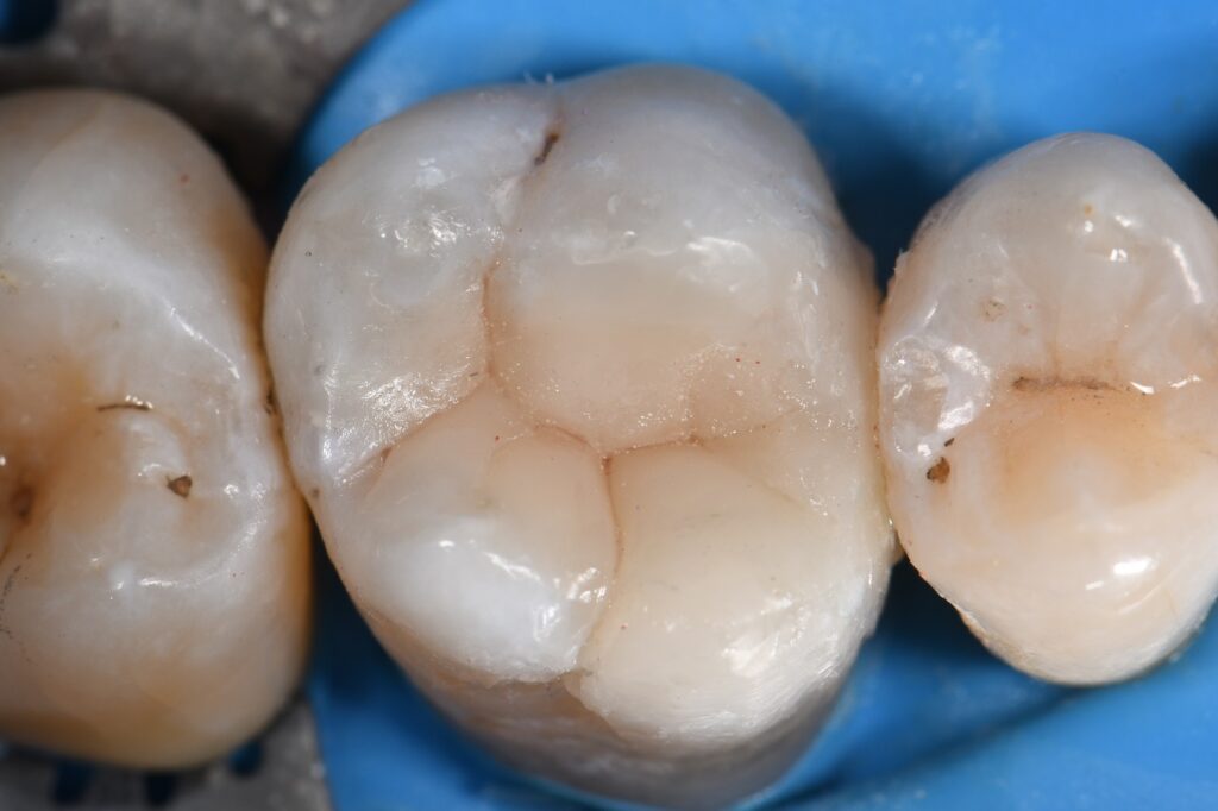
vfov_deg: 8.7
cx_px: 609
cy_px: 406
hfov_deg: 13.1
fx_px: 5310
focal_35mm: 157
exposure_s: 1/160
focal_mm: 105
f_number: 29
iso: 200
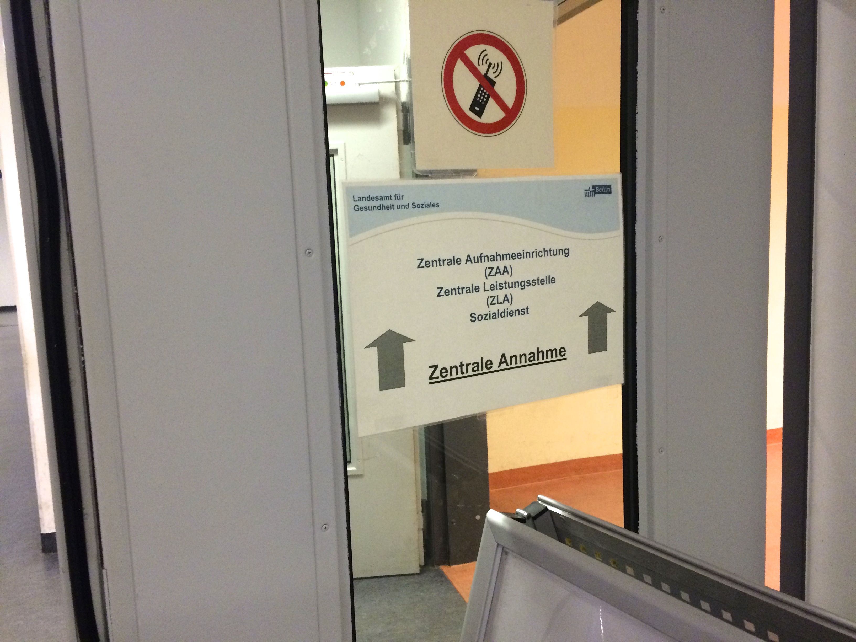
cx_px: 428
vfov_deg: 48.2
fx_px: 717
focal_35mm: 29
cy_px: 321
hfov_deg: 61.7
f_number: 2.2
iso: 200
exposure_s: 1/30
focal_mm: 4.15
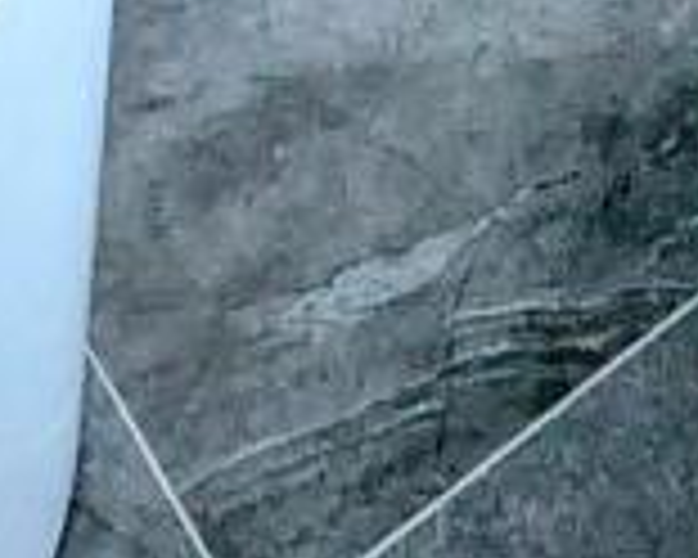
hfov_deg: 22.5
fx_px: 1735
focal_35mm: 84
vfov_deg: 12.4
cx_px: 545
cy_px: -938
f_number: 2.2
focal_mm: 1.95
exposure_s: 1/28.4
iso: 221
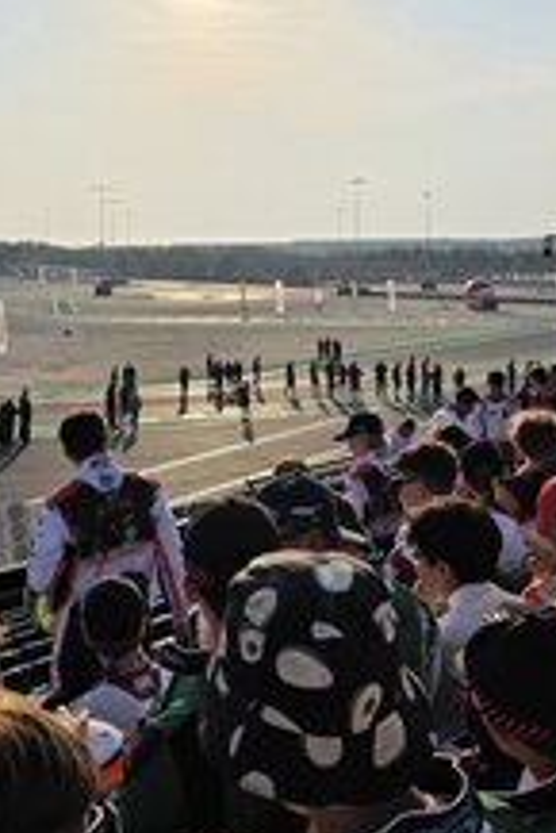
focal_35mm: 44
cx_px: 257
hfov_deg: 30.5
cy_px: 269
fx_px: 1018
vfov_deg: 43.8
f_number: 1.7
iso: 20
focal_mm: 6.3
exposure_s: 1/7944
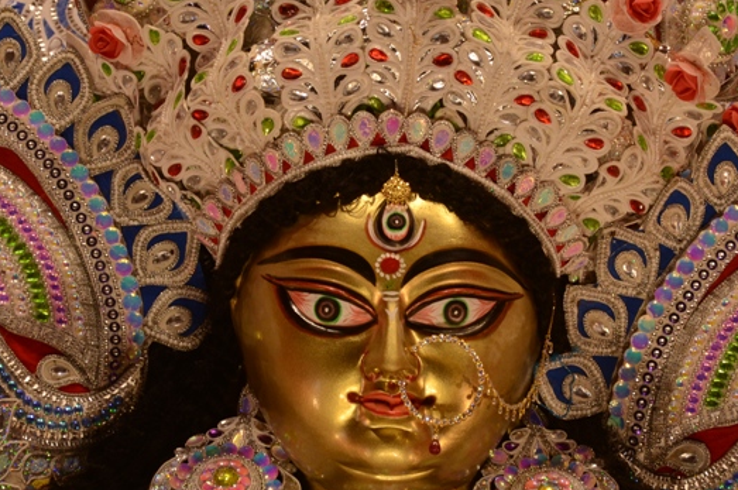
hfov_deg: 8.6
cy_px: 326
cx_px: 392
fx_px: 4928
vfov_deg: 5.7
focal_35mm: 241
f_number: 5.6
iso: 500
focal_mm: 105
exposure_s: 1/60
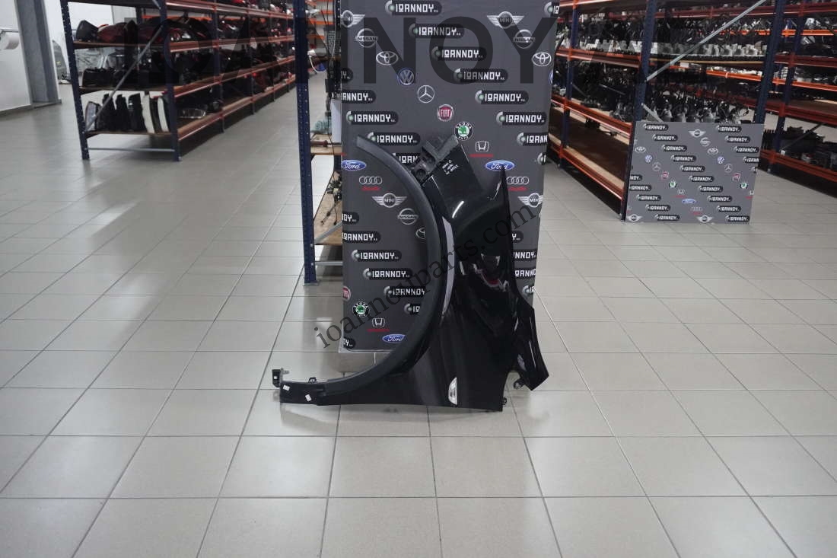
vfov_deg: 43.6
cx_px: 418
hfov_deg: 61.9
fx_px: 697
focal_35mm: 30
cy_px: 279
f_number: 4
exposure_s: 1/160
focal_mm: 20
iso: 4000
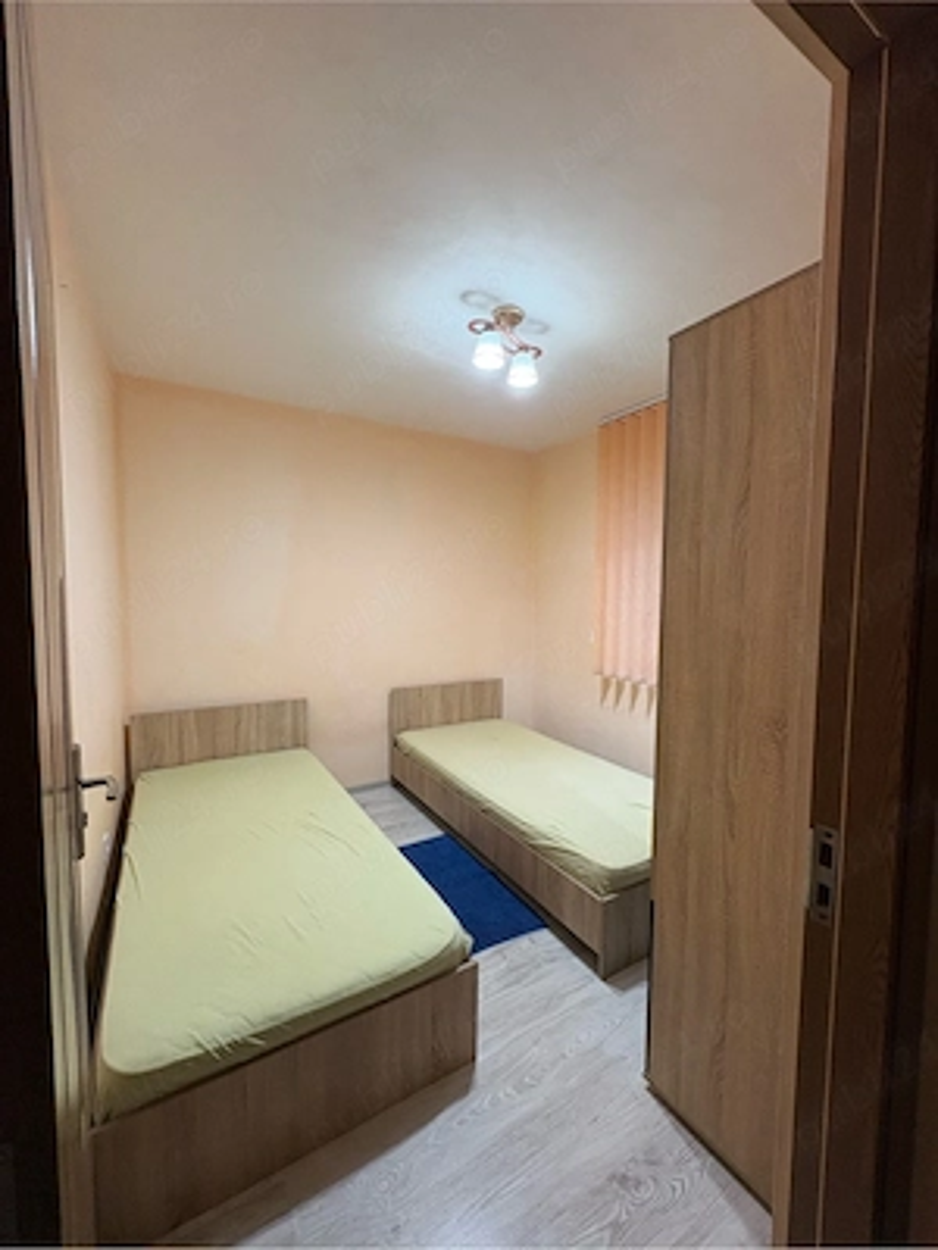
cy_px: 625
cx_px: 469
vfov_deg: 102.1
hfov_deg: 85.7
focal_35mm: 14
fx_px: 506
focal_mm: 2.22
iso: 160
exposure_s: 1/100
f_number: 2.2
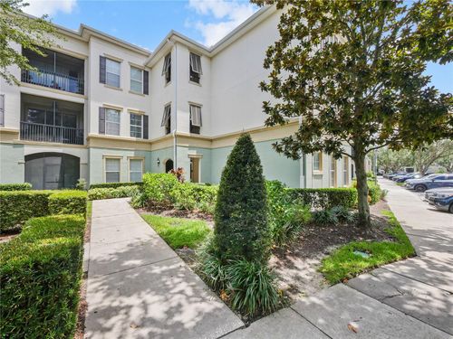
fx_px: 183
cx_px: 226
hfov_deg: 102.1
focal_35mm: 14
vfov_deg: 85.7
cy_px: 170
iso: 200
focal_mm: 7
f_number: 7.1
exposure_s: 1/320
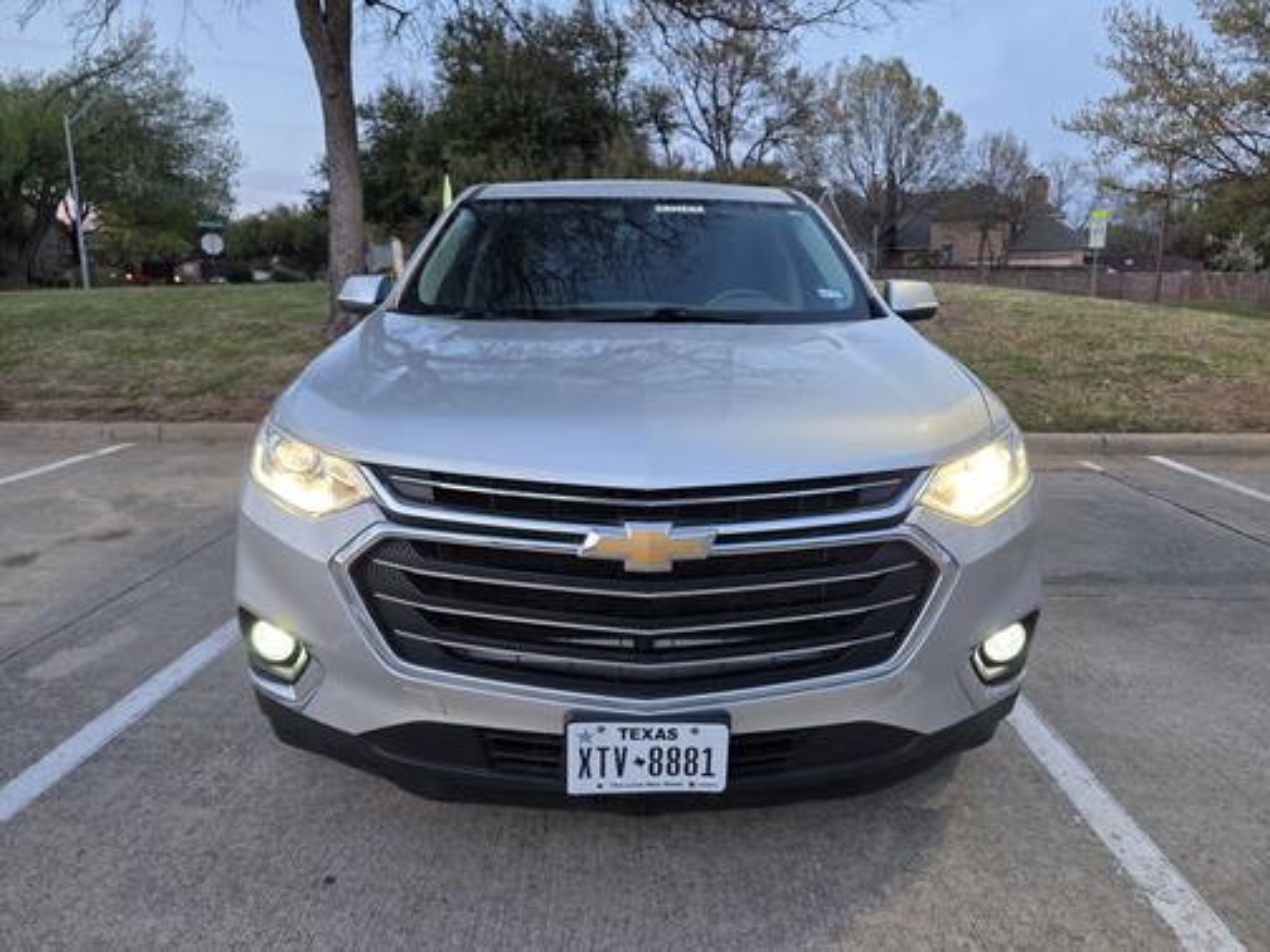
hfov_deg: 73.9
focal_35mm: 23
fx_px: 844
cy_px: 476
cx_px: 635
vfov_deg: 58.9
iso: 100
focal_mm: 6.3
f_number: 1.7
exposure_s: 1/50
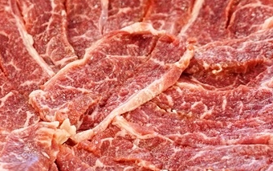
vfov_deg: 16.7
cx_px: 90
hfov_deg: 26.3
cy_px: 104
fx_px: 581
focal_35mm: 78
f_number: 5.6
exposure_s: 1/60
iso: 2500
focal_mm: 28
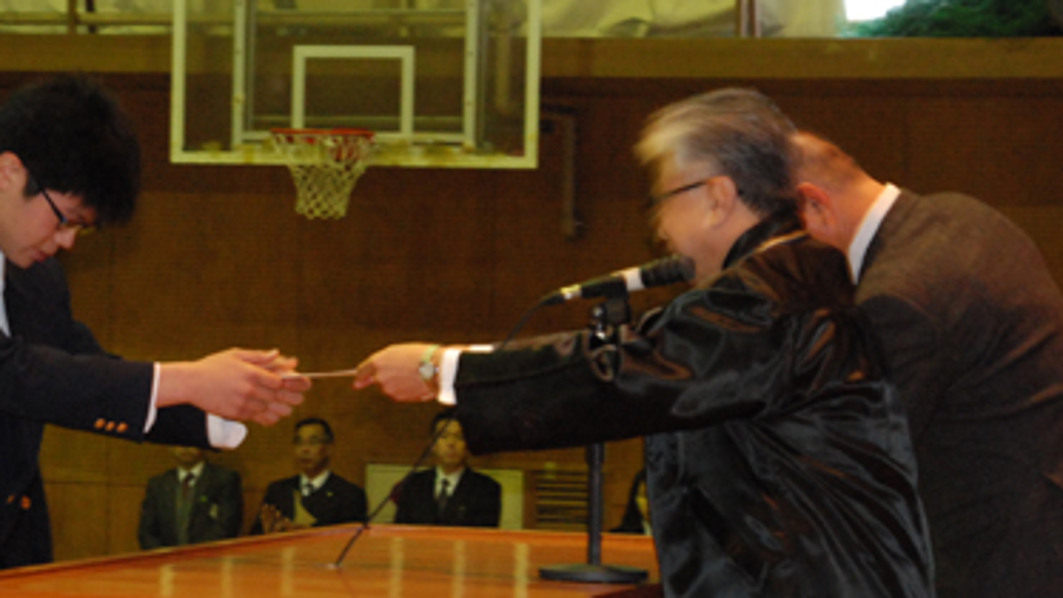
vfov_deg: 6.9
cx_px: 225
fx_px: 4990
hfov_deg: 12.1
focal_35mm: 177
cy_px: 356
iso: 1600
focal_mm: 70
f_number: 7.1
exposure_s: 1/30
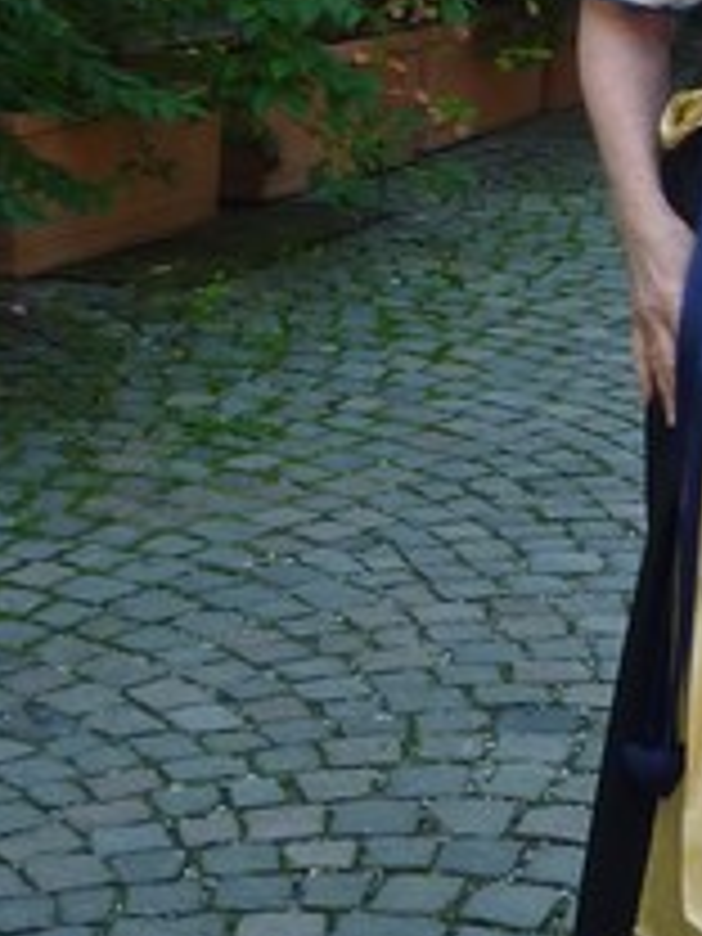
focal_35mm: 111
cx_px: 801
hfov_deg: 13.1
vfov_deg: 17.6
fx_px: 3001
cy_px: 216
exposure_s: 1/50
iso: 80
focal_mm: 4.4
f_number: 3.3
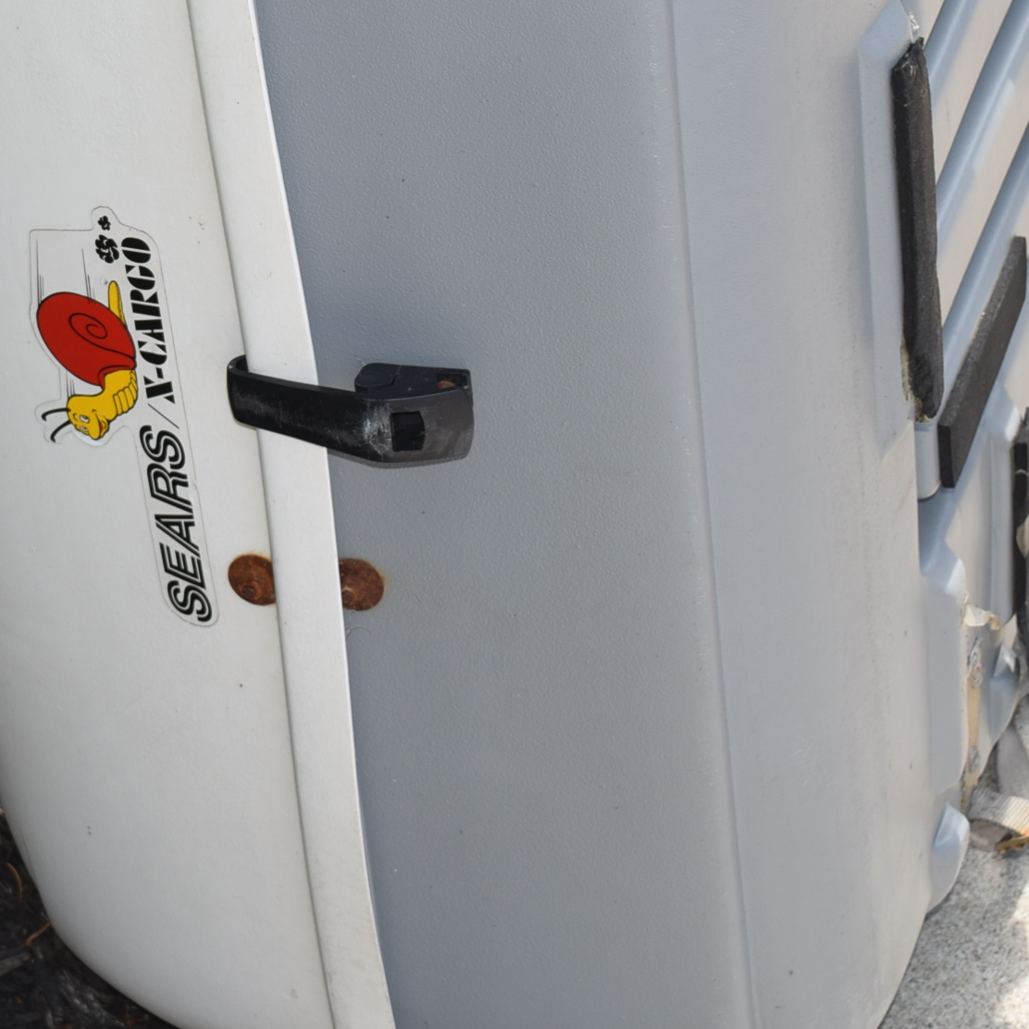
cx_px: 217
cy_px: 209
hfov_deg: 16.8
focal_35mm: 103
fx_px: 3464
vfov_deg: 16.8
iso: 100
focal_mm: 30
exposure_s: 1/160
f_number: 6.3
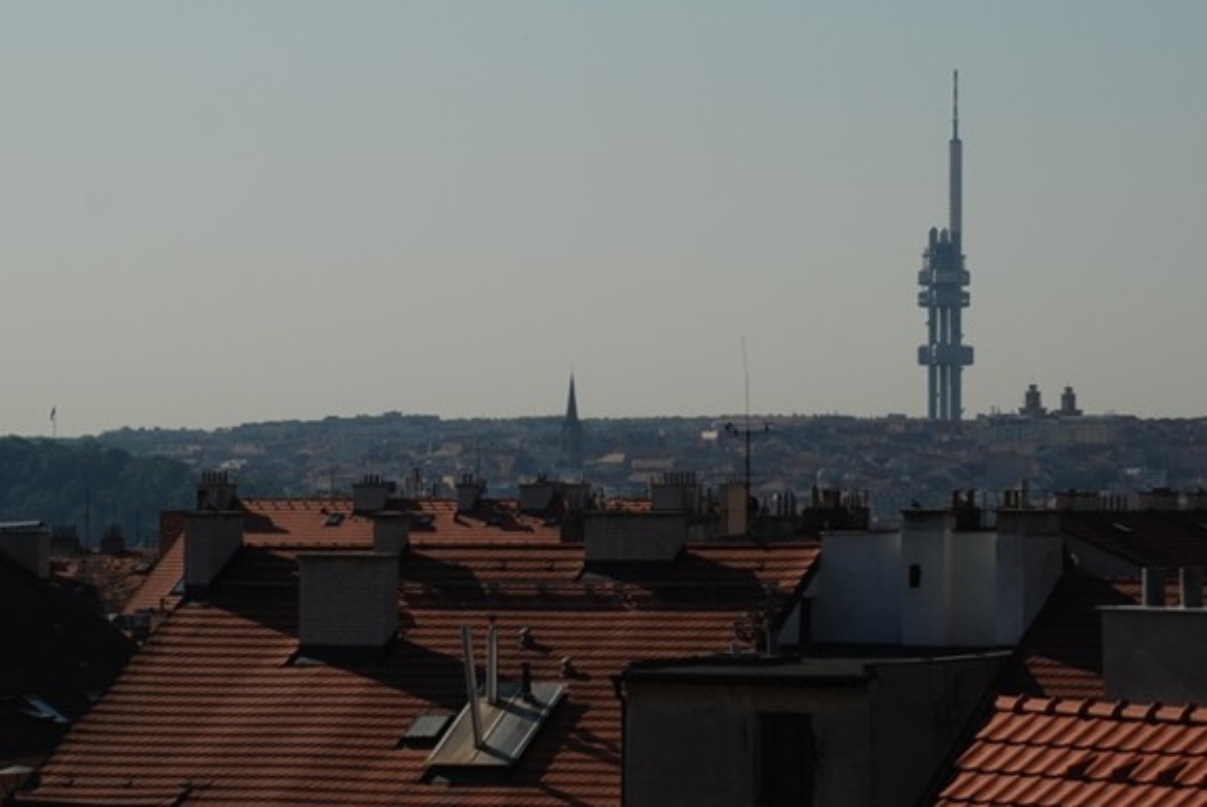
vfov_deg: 8.9
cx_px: 938
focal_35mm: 155
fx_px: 5202
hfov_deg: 13.2
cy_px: 404
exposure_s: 1/1000
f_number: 8
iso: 100
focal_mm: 62
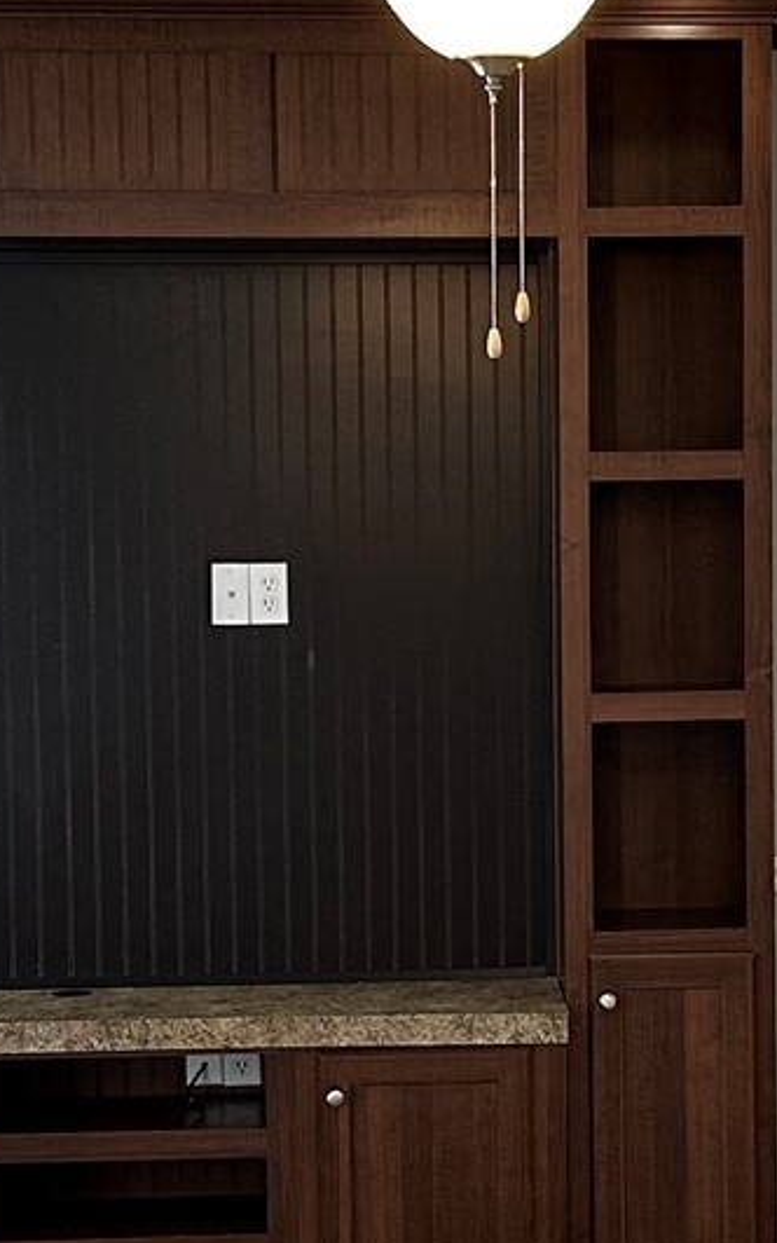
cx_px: 601
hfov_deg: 14.1
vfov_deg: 22.5
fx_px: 3116
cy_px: 695
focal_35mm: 92
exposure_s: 1/120
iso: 200
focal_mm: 6.86
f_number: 1.78
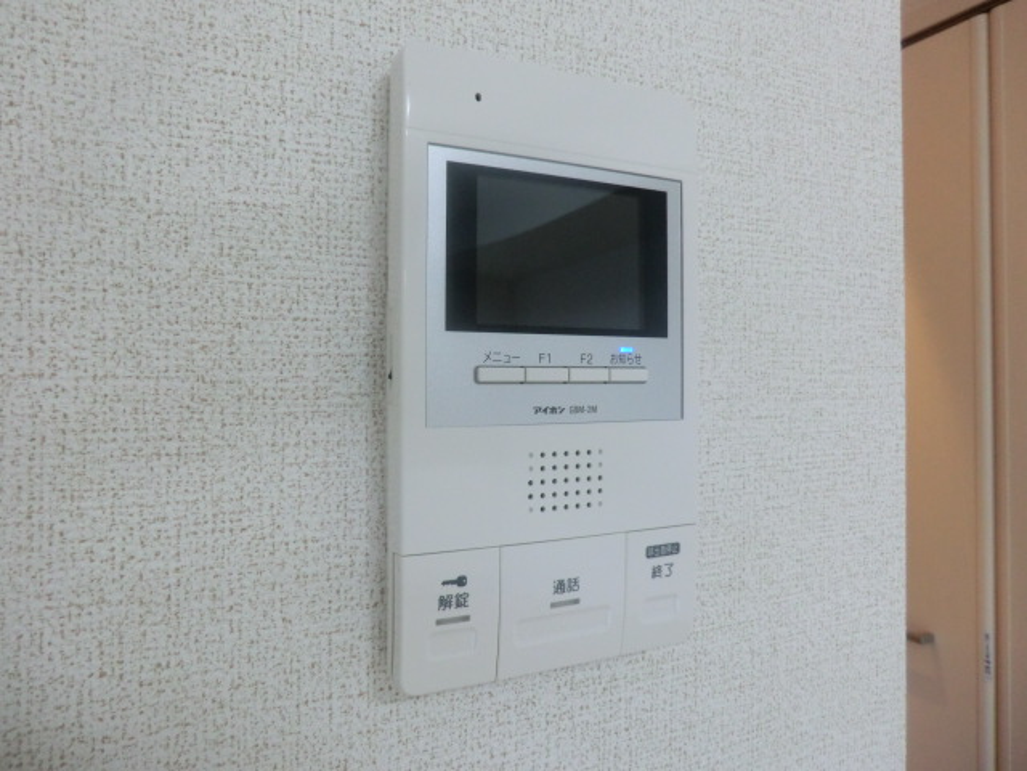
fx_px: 712
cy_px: 386
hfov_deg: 71.6
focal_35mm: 24
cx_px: 514
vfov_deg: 56.8
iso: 200
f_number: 3.2
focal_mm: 4.3
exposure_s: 1/60
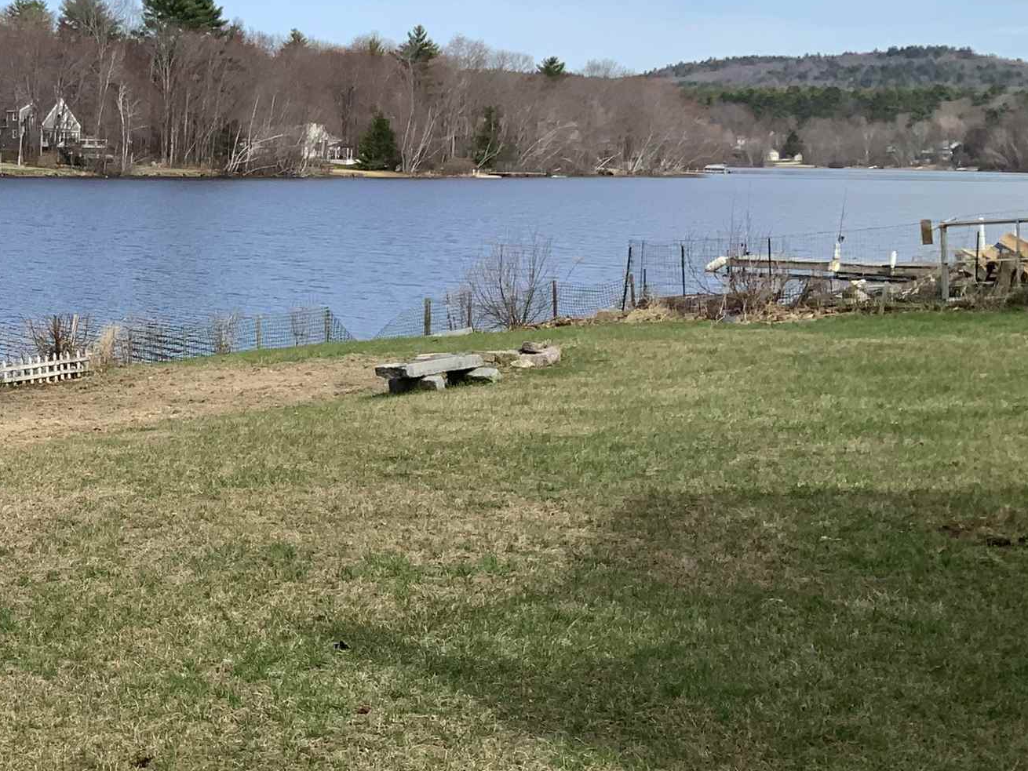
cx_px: -43
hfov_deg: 26.7
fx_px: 2020
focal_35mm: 68
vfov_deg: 21.6
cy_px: 357
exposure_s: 1/2141
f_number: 1.8
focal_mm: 3
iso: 16
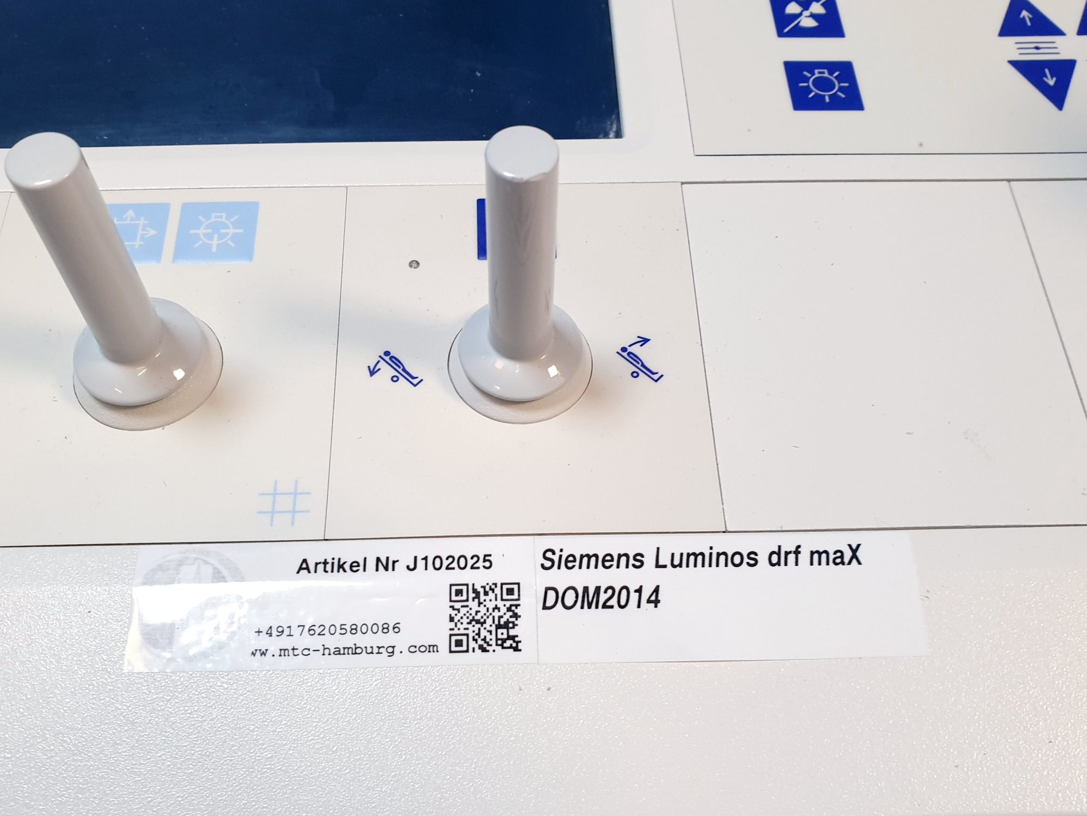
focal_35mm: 33
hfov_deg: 55.3
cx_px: 527
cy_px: 436
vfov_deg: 42.9
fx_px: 1036
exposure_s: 1/50
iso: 200
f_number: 2.4
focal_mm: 4.3
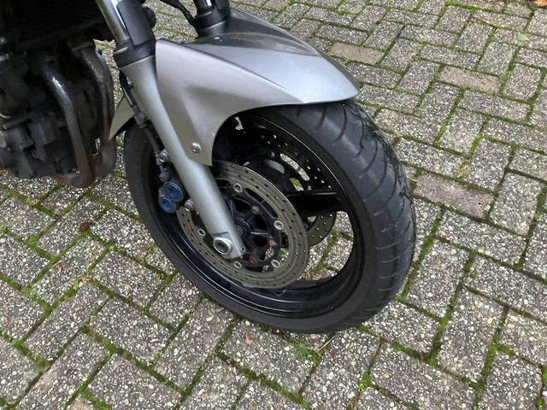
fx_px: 442
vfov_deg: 49.7
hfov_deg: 63.4
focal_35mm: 28
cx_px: 274
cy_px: 205
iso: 400
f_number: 1.8
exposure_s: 1/38
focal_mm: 3.99
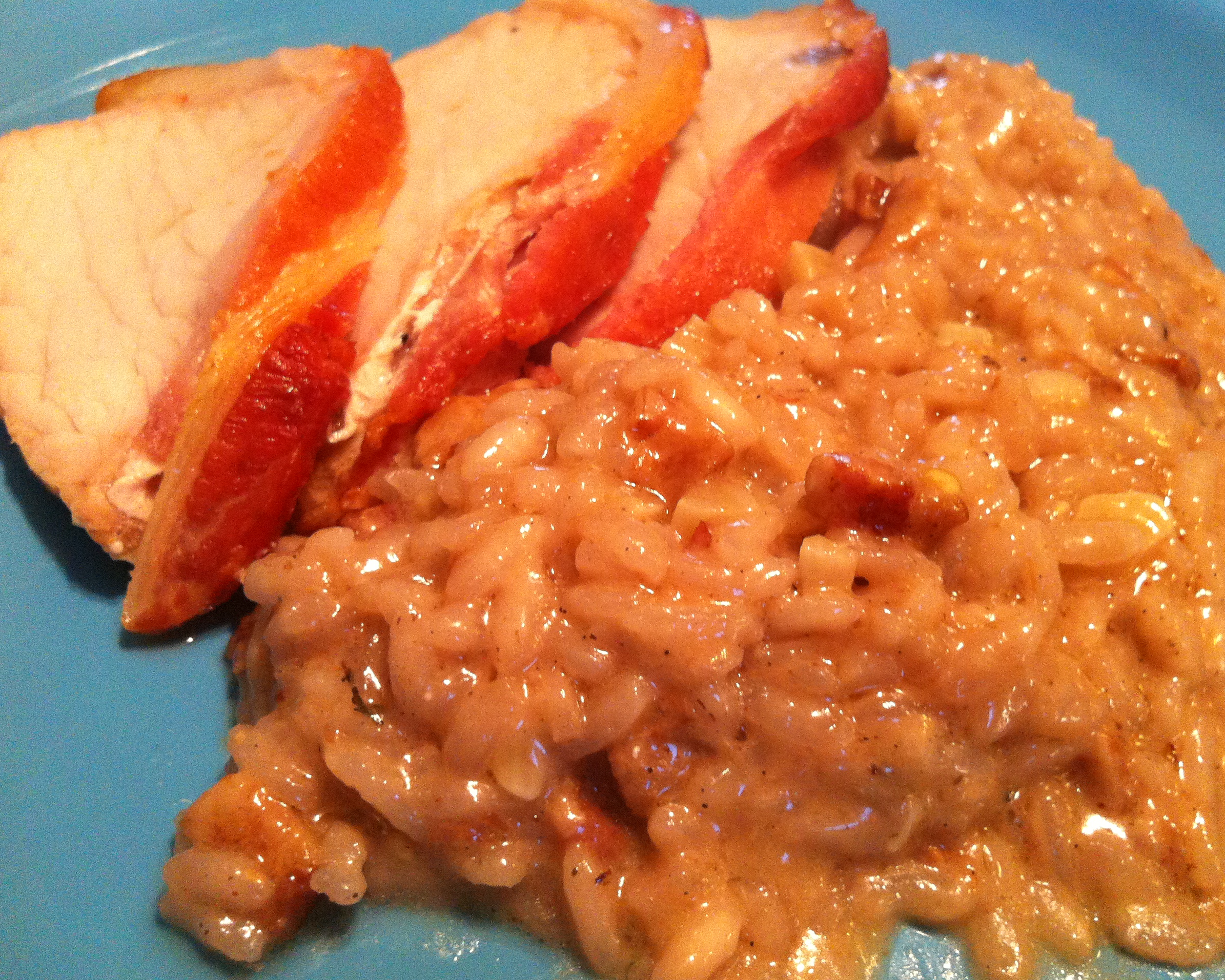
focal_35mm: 37
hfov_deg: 49.0
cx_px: 654
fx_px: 1341
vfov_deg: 40.1
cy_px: 491
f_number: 2.8
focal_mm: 3.85
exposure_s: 1/15
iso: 250
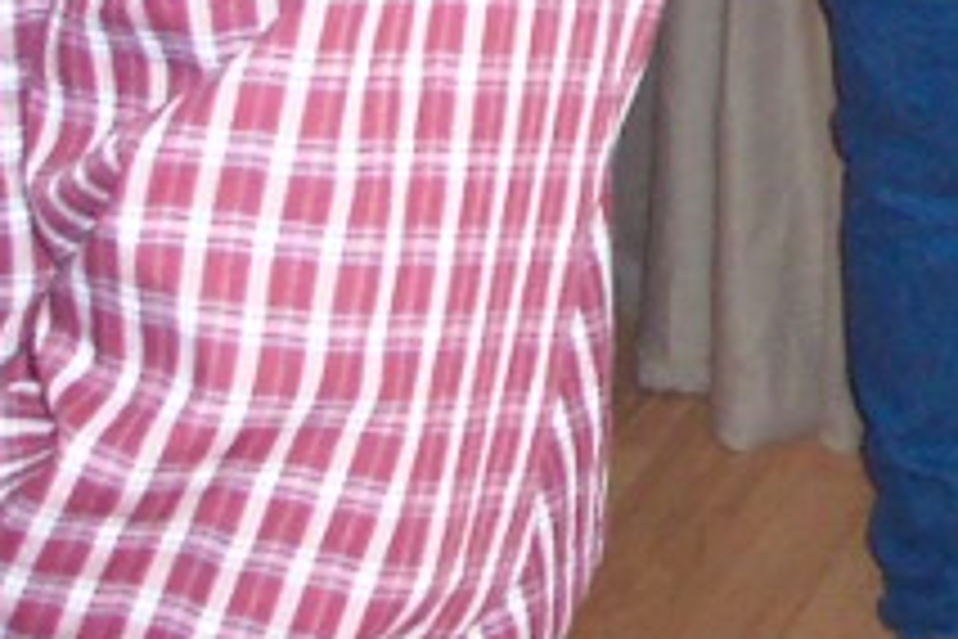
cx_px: 1682
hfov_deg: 11.4
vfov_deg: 7.8
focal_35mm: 168
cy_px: -718
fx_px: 4470
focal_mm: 7.5
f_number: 2.8
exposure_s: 1/30
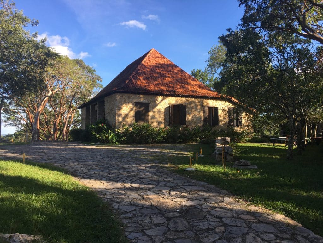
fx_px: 271
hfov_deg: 61.7
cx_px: 162
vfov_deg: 48.2
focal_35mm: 29
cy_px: 122
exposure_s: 1/587
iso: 25
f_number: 2.2
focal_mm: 4.15
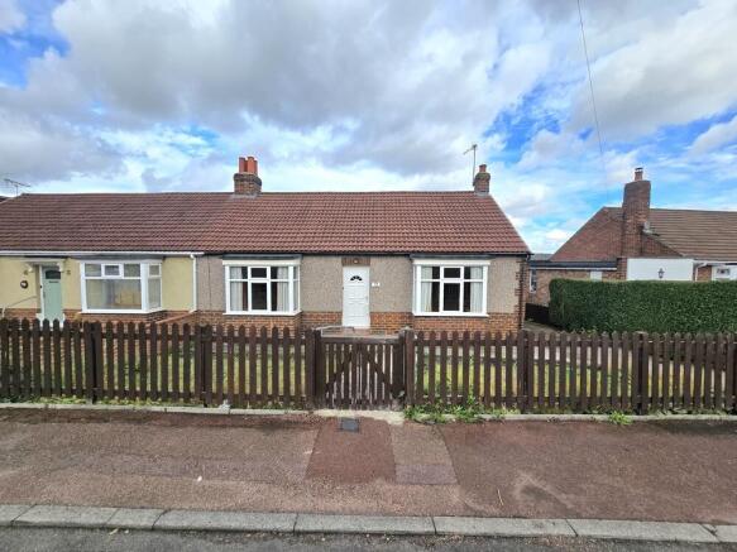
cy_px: 276
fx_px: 277
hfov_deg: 106.2
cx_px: 368
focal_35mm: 13
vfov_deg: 89.9
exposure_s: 1/1429
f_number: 2.2
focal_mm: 2.2
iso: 50
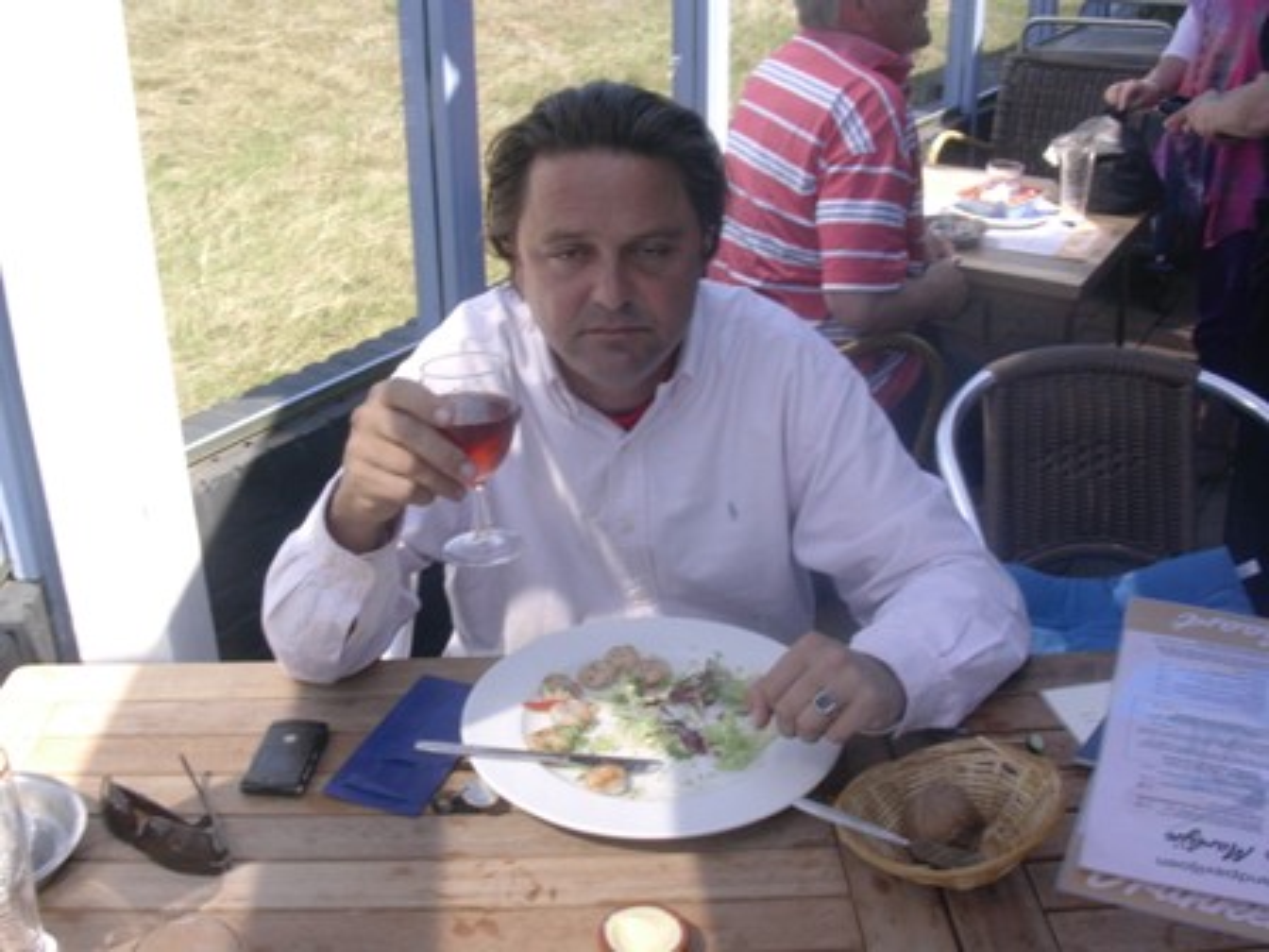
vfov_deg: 38.7
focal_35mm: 37
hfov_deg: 50.1
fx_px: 1356
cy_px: 476
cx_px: 634
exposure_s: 1/140
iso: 70
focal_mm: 5.6
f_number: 5.4
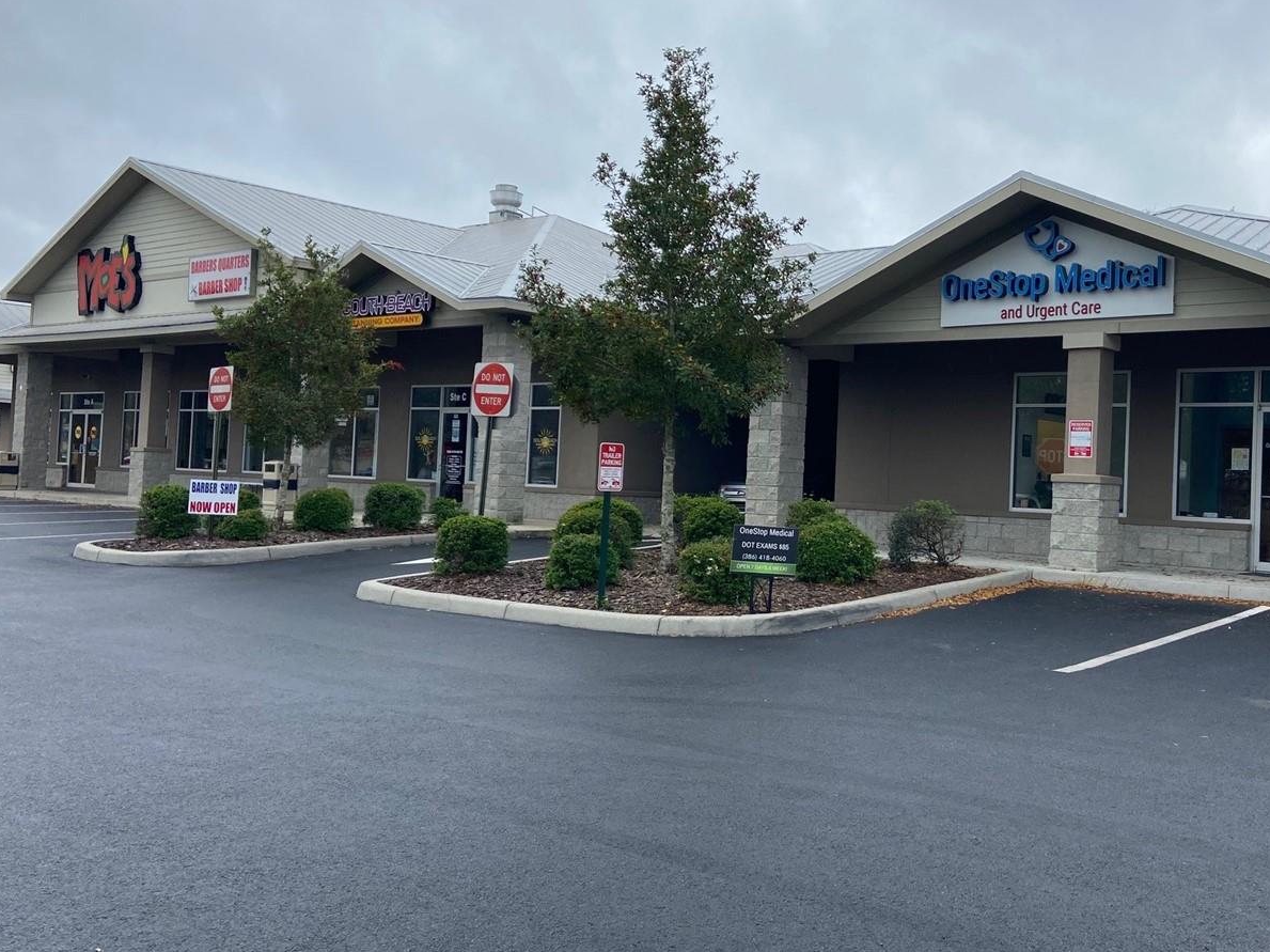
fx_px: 1284
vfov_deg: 40.7
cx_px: 763
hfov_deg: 52.3
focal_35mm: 35
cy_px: 449
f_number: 1.8
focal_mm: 4.25
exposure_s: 1/748
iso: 32
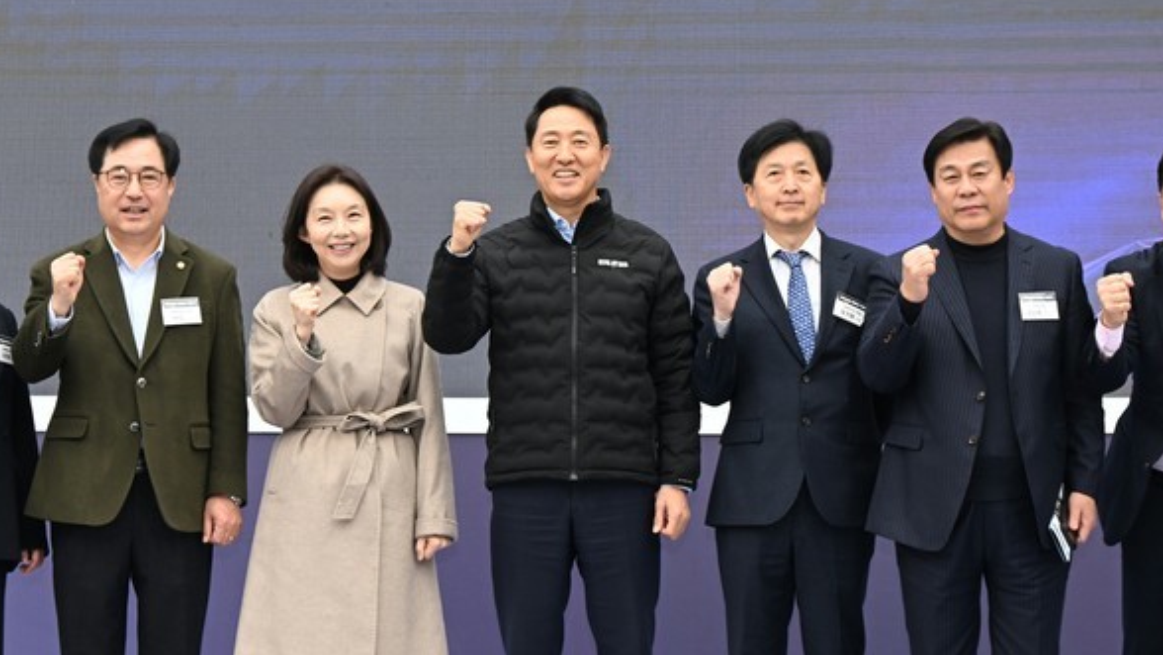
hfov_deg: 20.2
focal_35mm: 106
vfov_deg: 11.4
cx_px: 576
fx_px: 3269
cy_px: 276
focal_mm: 62
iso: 1000
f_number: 6.3
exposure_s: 1/500
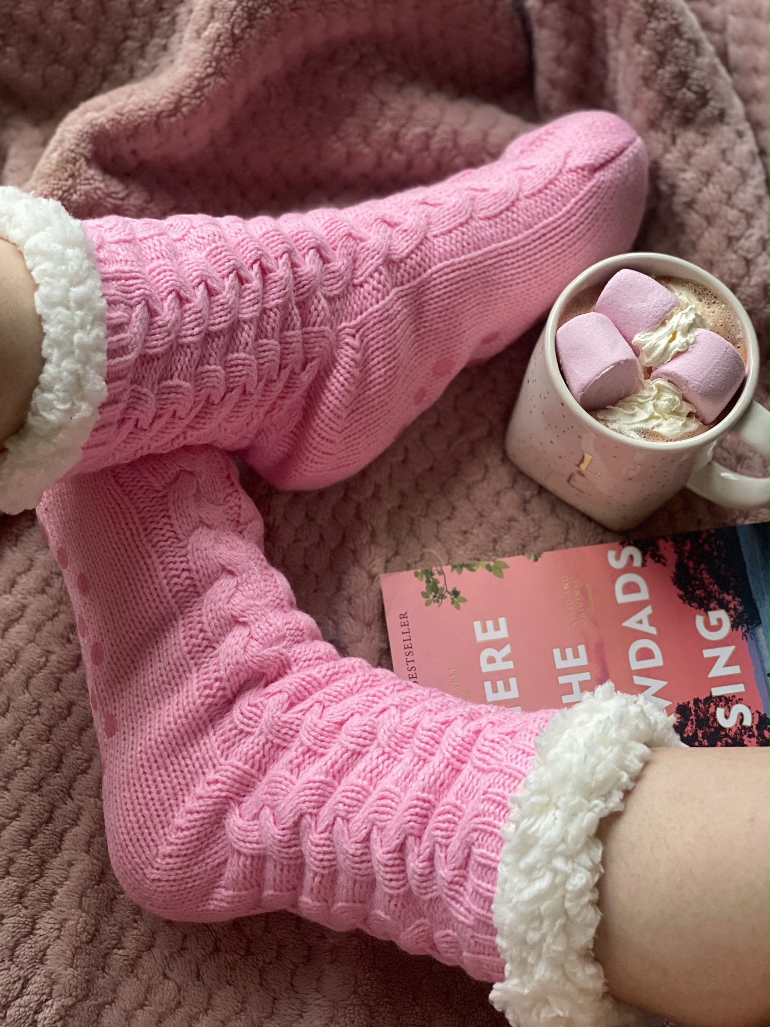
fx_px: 1542
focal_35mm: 52
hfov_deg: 28.0
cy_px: 514
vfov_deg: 36.8
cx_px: 385
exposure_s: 1/94
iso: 250
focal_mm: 6
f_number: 2
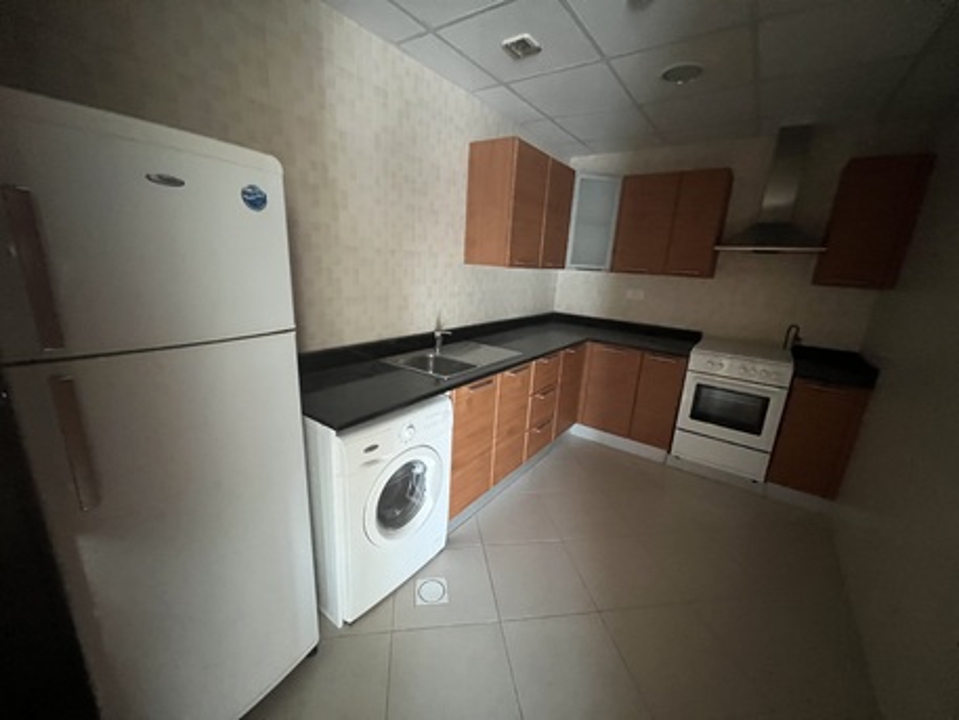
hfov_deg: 106.2
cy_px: 360
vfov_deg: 89.9
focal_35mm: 13
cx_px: 480
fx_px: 360
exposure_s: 1/38
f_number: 1.8
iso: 1250
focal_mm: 1.57
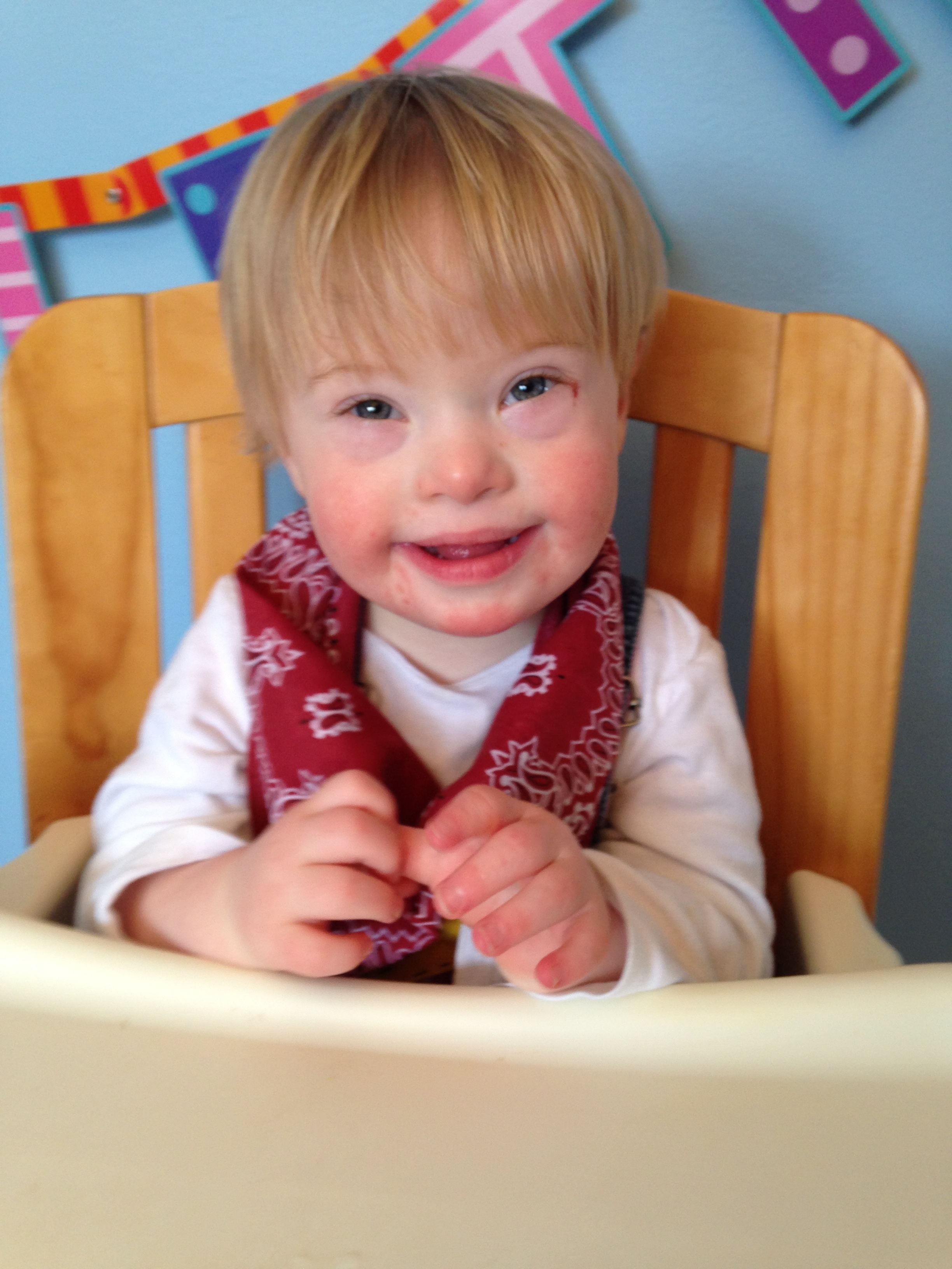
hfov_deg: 42.9
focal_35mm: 33
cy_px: 634
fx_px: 1210
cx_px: 476
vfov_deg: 55.4
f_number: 2.4
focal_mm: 4.12
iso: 64
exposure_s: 1/20
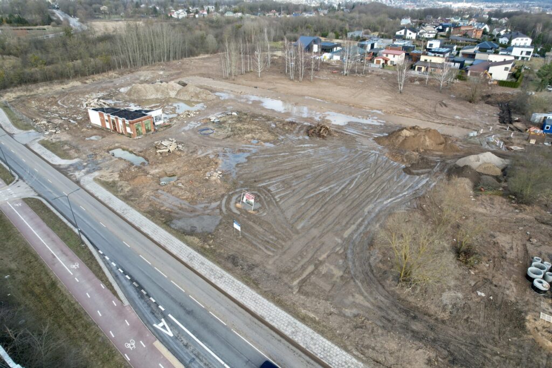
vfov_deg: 57.2
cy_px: 184
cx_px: 276
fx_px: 337
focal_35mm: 22
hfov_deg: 78.6
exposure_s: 1/320
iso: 100
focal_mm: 8.38
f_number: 2.8
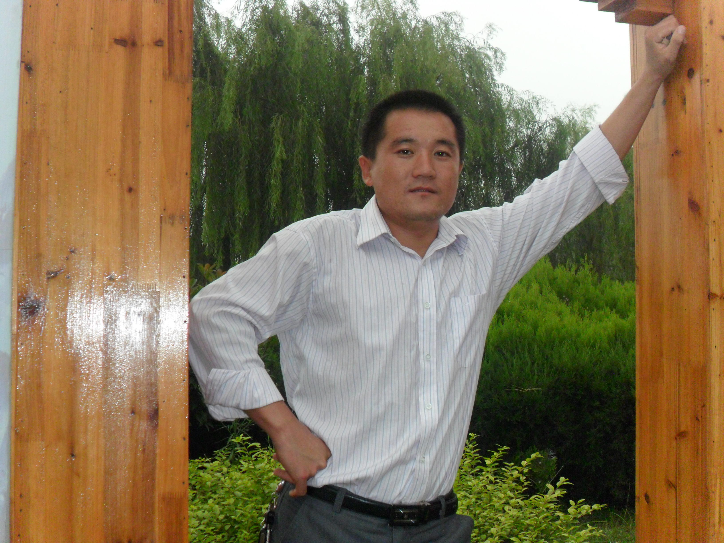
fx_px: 920
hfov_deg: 42.9
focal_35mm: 44
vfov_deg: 32.9
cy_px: 272
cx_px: 362
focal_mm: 7.8
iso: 240
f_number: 4.5
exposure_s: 1/45
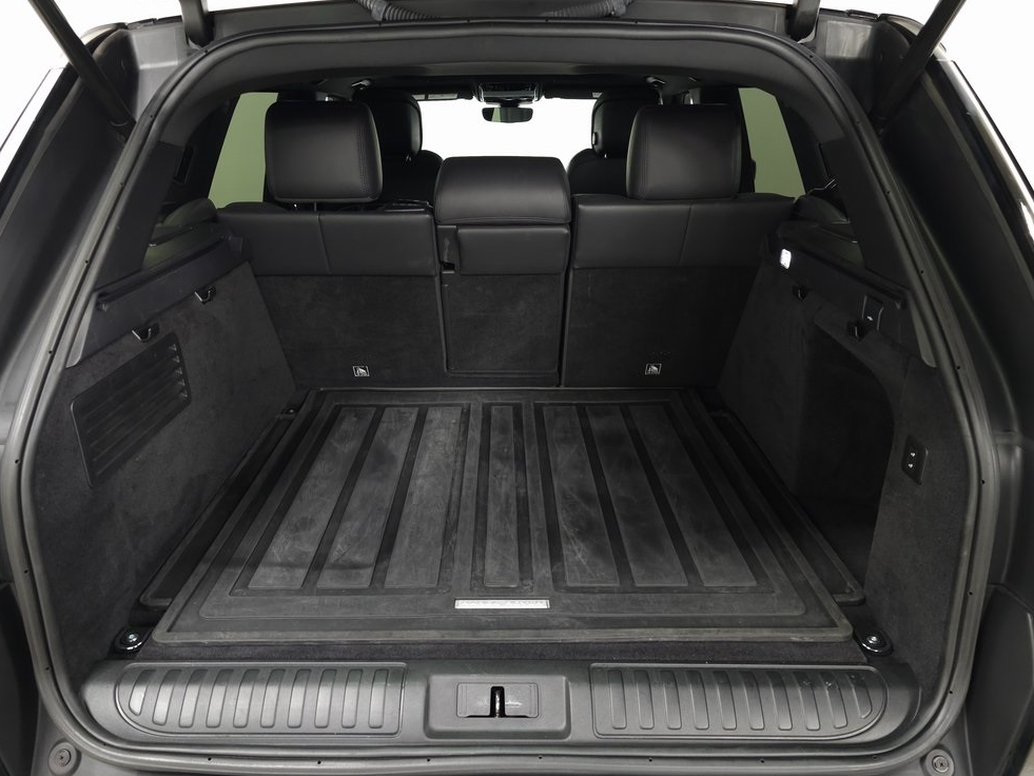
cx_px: 511
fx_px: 717
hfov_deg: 71.6
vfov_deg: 56.8
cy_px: 385
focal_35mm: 24
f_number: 1.7
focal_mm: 6.3
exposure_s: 1/60
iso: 200
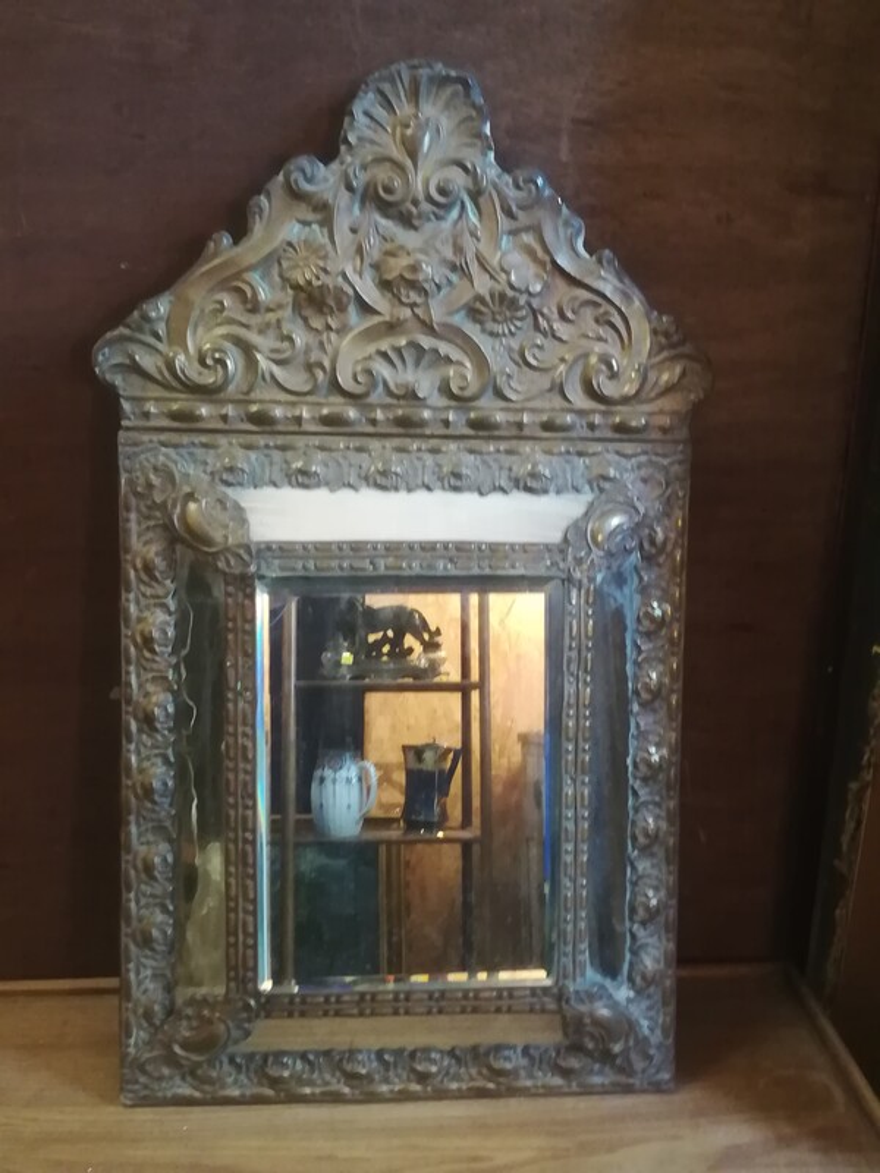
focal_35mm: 43
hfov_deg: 33.6
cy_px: 586
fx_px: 1458
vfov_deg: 43.9
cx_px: 440
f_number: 2.2
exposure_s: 1/20
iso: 500
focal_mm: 3.83
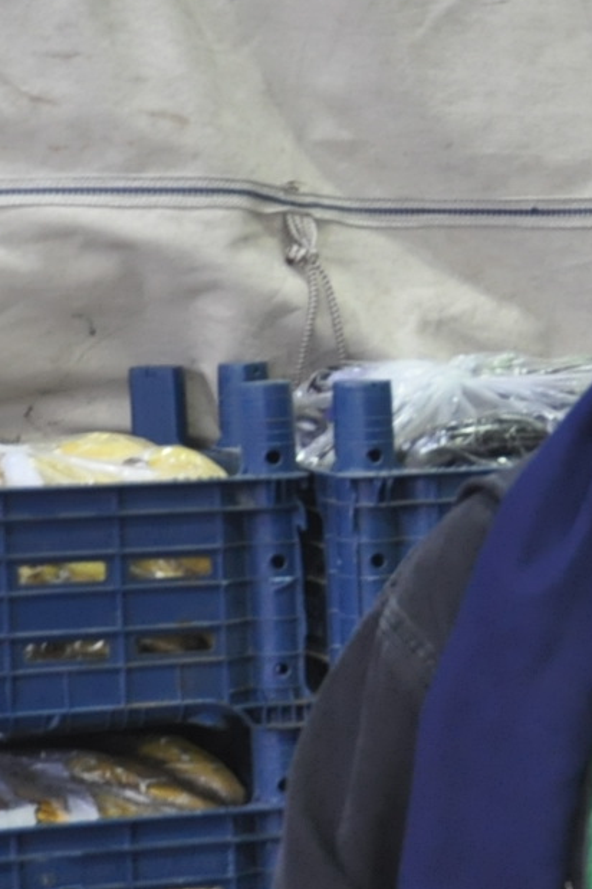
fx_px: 3848
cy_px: 531
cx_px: 1058
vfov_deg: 13.2
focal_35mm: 156
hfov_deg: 8.5
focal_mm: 30
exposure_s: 1/30
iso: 800
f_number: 4.2
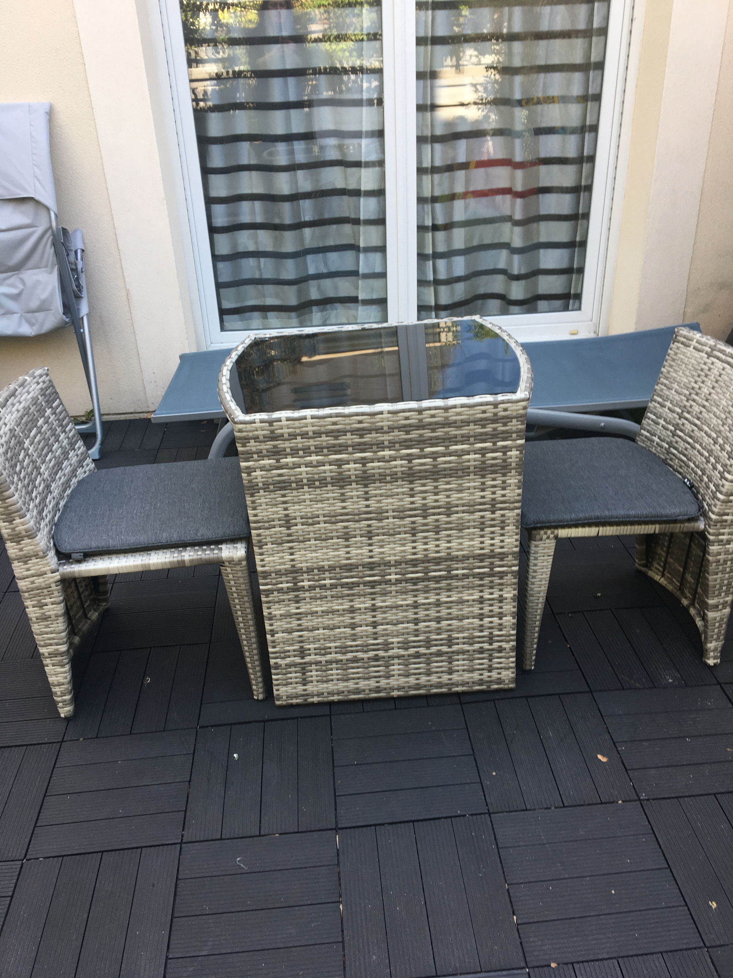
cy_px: 489
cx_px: 366
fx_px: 819
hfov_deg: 48.2
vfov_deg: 61.7
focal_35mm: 29
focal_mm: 4.15
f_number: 2.2
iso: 25
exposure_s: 1/100
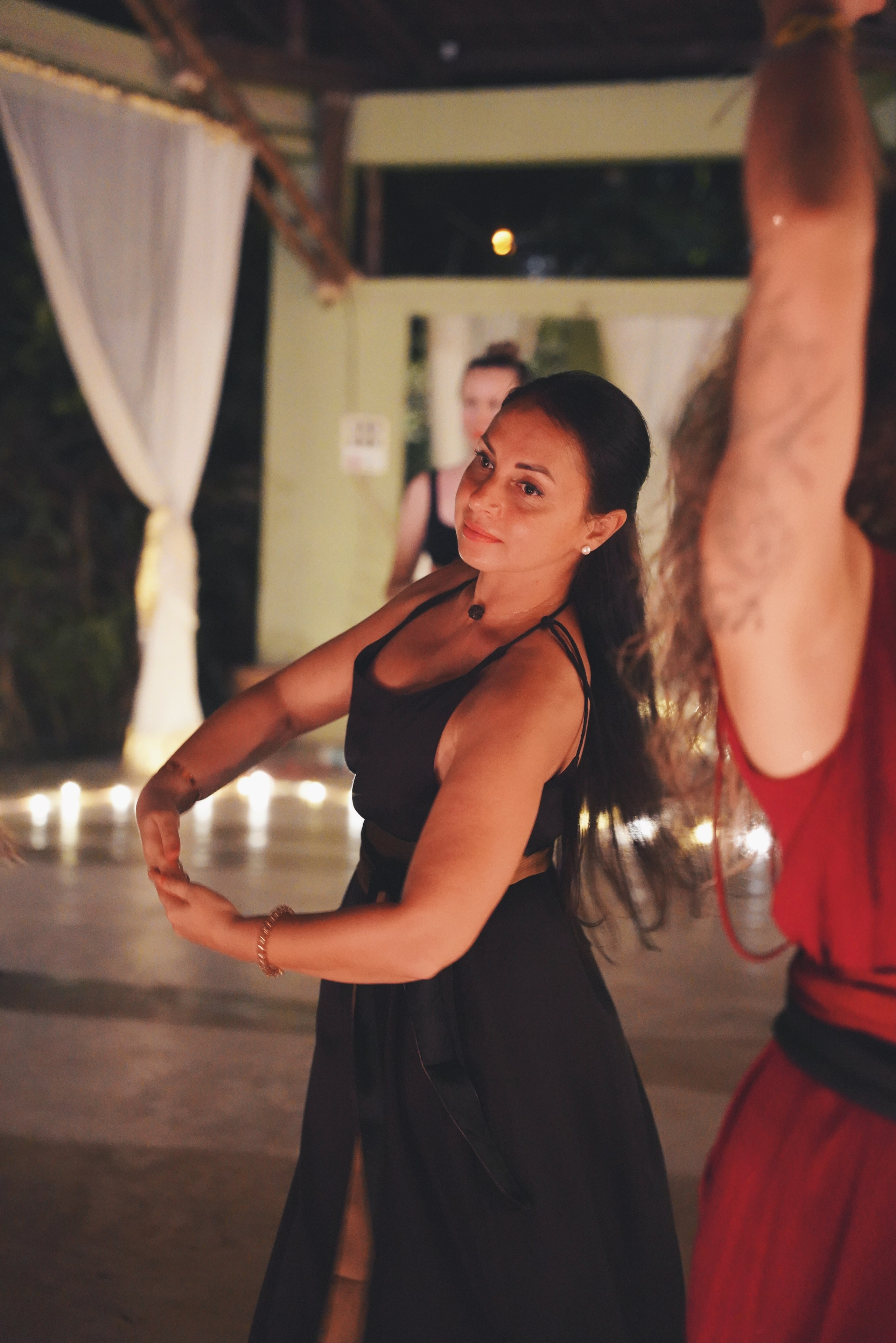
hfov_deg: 19.5
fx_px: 2613
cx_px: 448
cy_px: 672
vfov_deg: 28.8
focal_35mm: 70
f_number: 2.8
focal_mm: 70
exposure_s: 1/60
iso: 12800
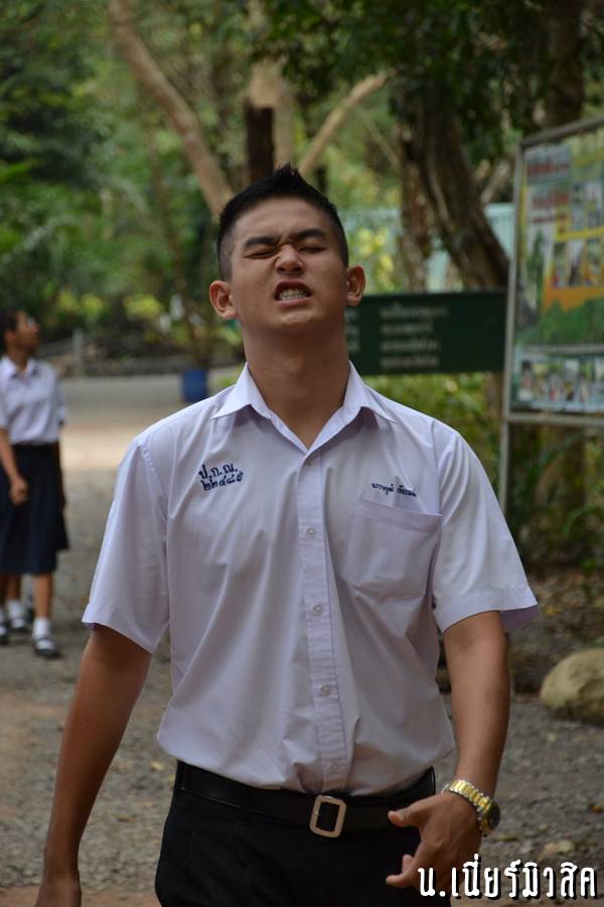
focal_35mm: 158
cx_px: 302
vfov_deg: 13.0
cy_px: 454
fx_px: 3963
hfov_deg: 8.7
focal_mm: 105
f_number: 5.6
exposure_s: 1/500
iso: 720
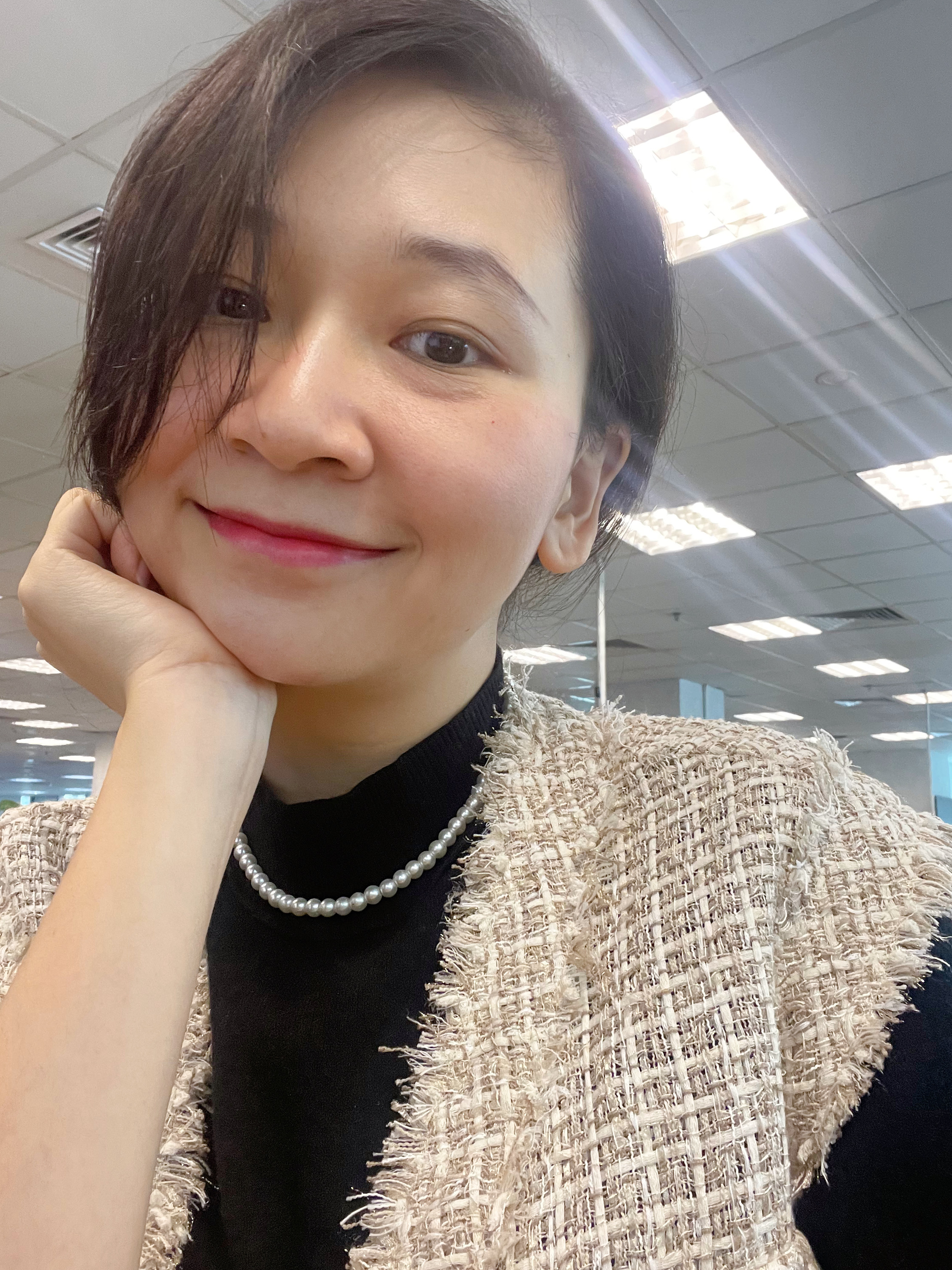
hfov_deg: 45.4
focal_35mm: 31
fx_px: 1137
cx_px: 485
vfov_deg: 58.4
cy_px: 630
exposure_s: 1/60
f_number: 2.2
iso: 320
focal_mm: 2.71
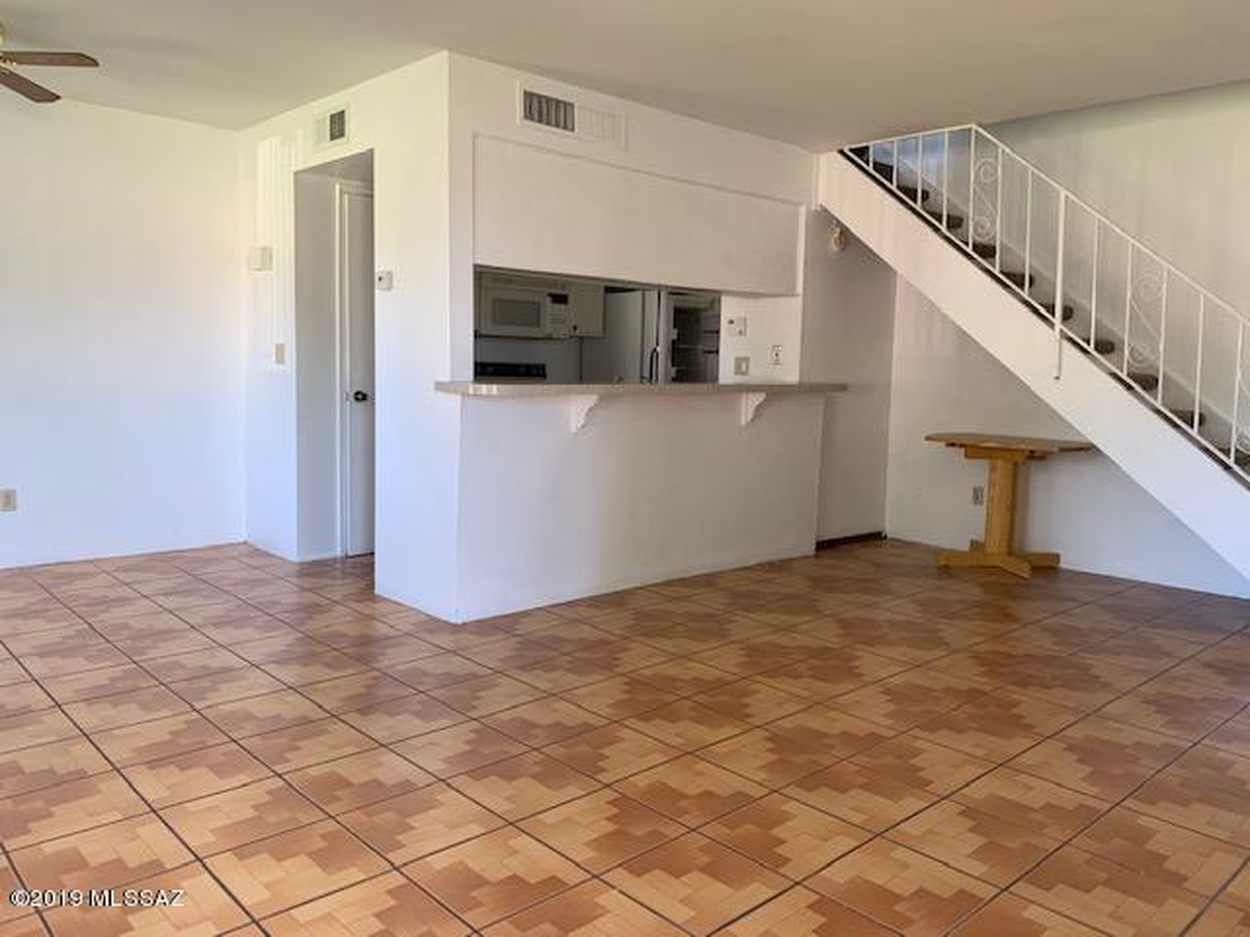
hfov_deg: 67.3
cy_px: 468
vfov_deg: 53.1
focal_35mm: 26
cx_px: 625
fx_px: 939
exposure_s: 1/77
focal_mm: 4.25
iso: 100
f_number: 1.8
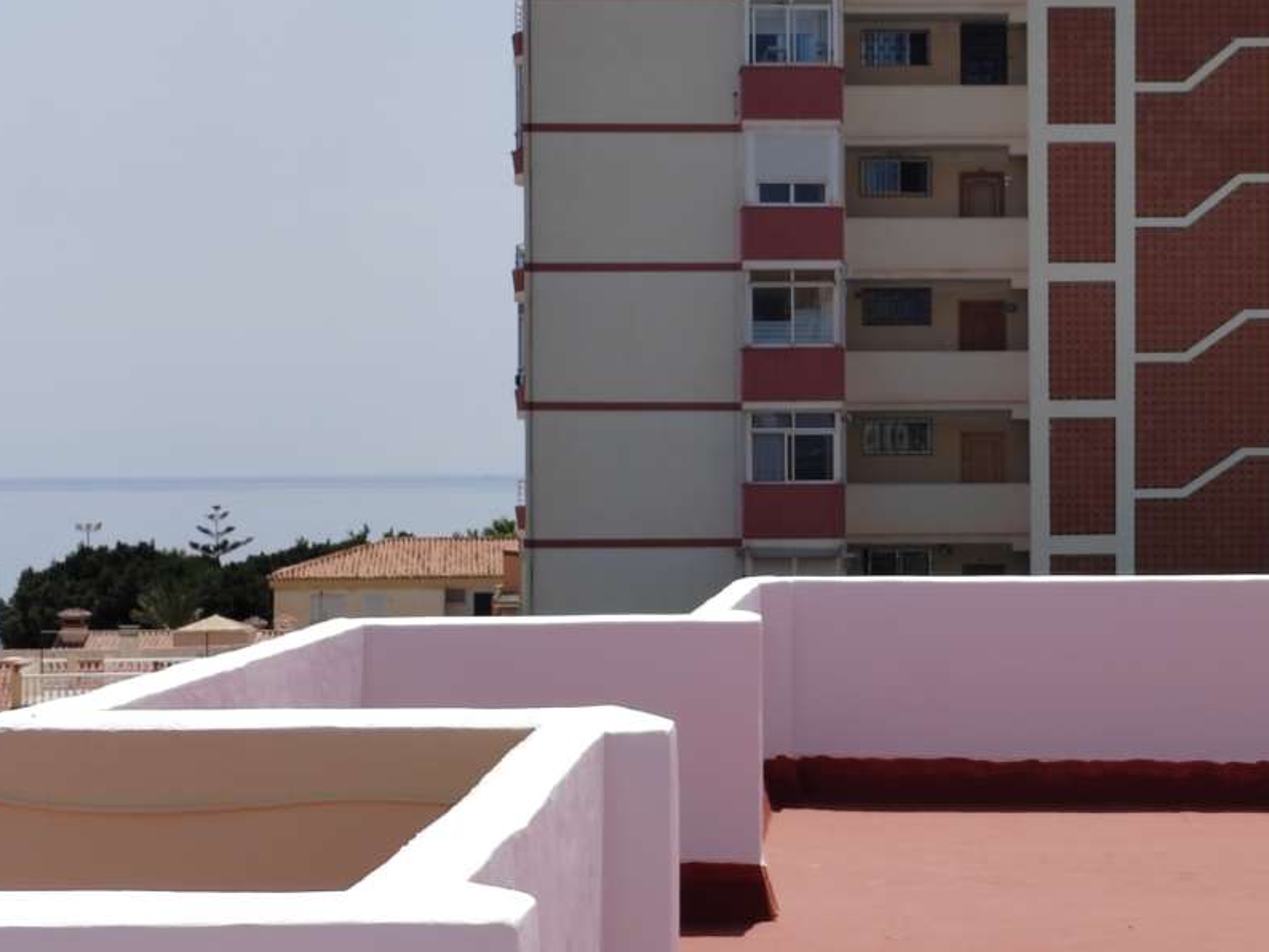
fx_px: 3740
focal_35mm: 102
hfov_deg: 19.1
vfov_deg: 14.5
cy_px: 383
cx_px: 997
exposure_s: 1/2000
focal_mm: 5.52
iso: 100
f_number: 1.9
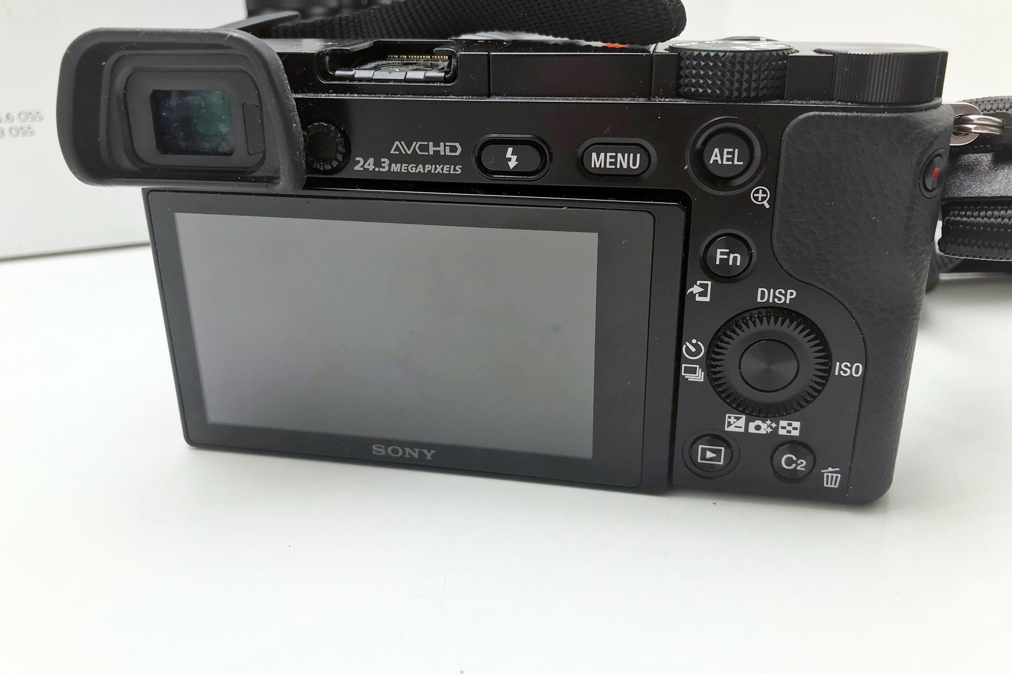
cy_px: 300
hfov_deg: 61.9
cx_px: 495
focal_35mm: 30
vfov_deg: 43.5
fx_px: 843
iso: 20
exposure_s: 1/135
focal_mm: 3.99
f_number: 1.8
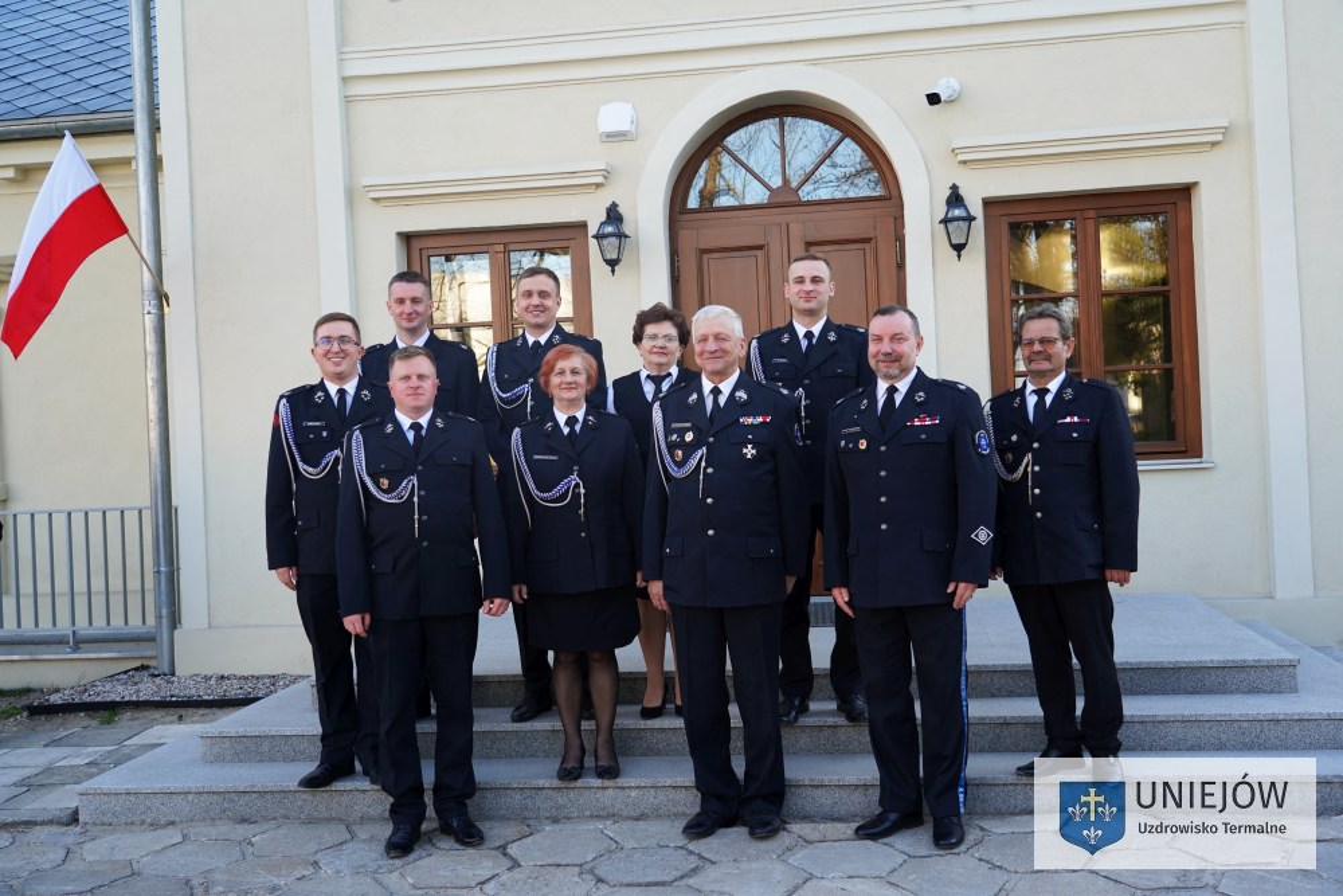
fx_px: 1343
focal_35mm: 36
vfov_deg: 36.9
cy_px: 448
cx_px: 672
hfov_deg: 53.1
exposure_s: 1/160
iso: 200
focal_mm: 36
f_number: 4
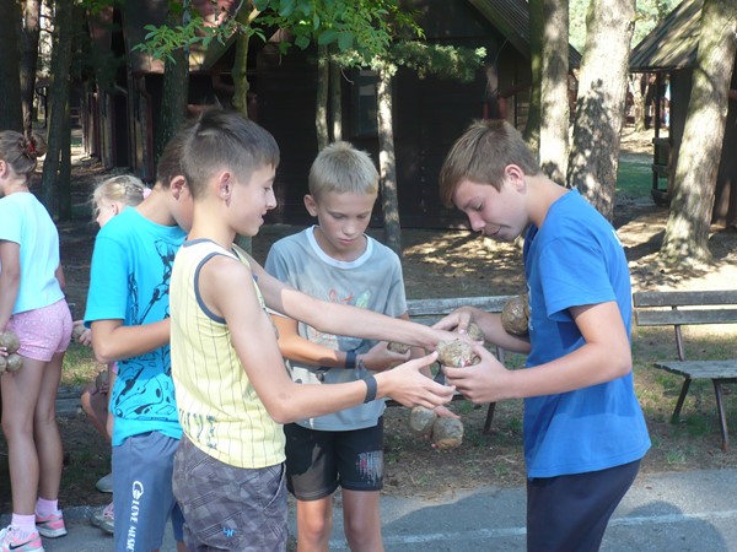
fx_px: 1277
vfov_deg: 24.4
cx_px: 368
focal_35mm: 60
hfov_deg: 32.2
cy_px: 276
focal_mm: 9.9
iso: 160
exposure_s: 1/125
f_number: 3.7
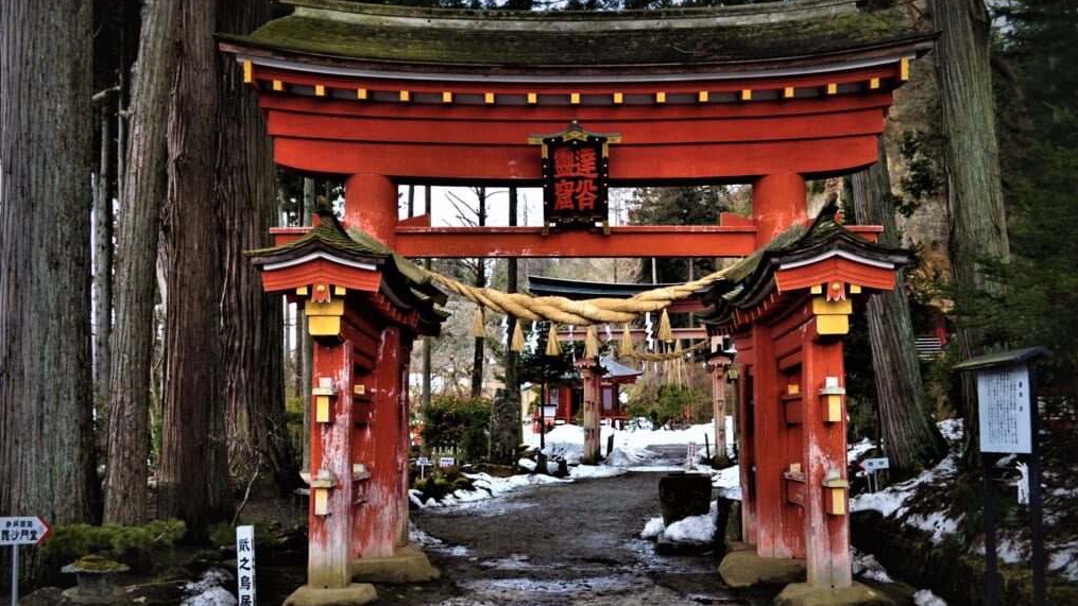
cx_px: 542
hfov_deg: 52.8
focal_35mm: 38
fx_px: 1086
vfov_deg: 31.2
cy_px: 315
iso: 400
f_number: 7.1
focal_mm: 24
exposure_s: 1/25
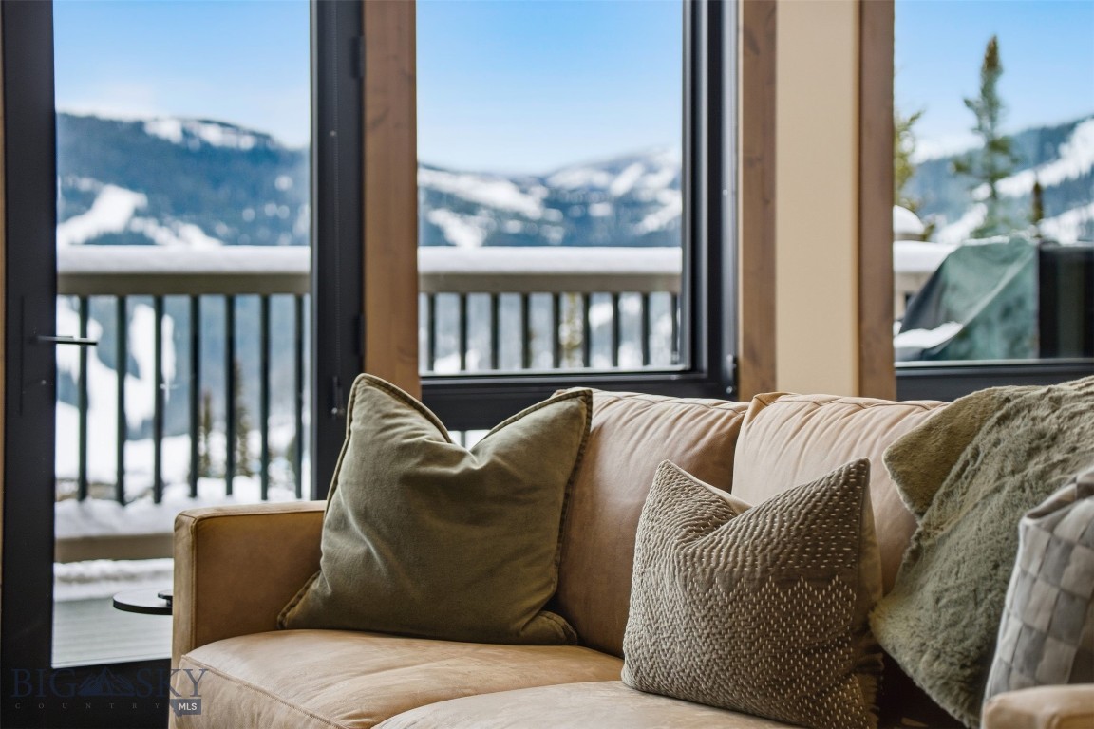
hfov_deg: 25.1
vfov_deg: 16.9
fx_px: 2461
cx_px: 547
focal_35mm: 81
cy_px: 364
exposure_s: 1/500
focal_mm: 81
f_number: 4
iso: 320
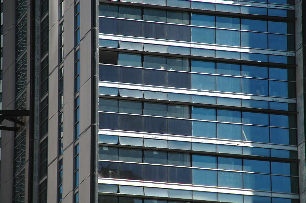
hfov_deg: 6.9
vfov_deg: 4.6
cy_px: 102
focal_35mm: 300
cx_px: 153
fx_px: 2547
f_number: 6.3
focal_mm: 200
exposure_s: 1/640
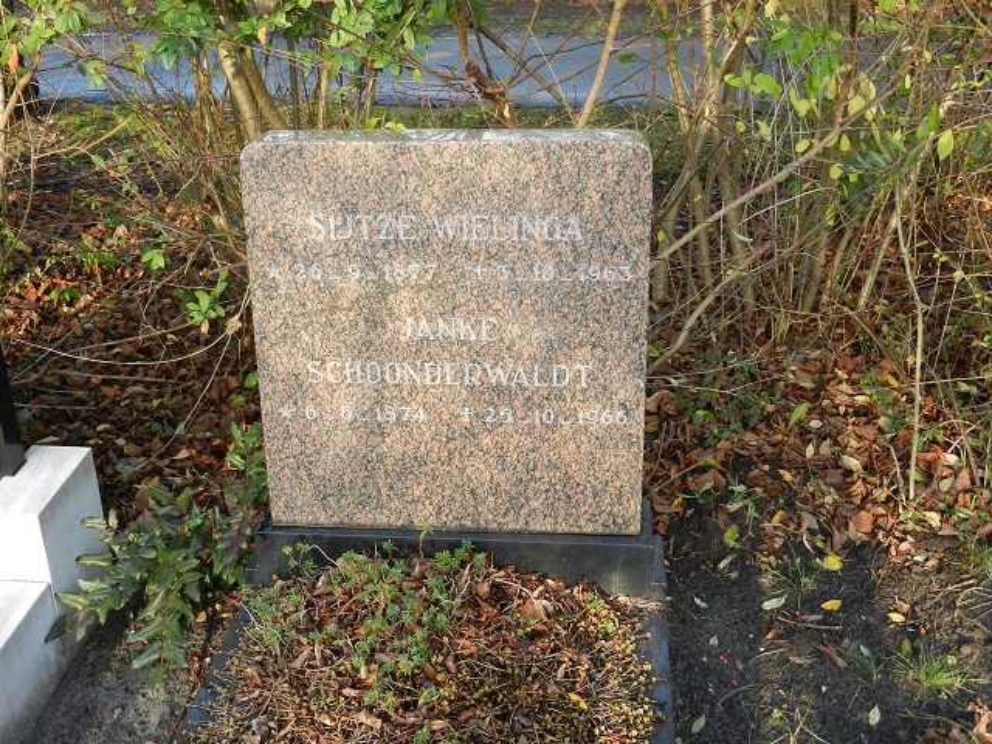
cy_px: 372
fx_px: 1089
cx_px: 496
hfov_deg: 49.0
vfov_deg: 37.7
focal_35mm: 38
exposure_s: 1/80
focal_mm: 6.9
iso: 160
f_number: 4
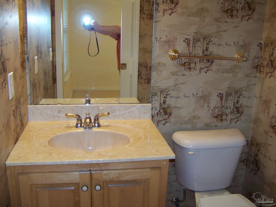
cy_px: 104
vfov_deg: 39.7
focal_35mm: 36
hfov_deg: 51.4
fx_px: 287
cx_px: 138
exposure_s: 1/30
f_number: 2.8
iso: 200
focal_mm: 5.85
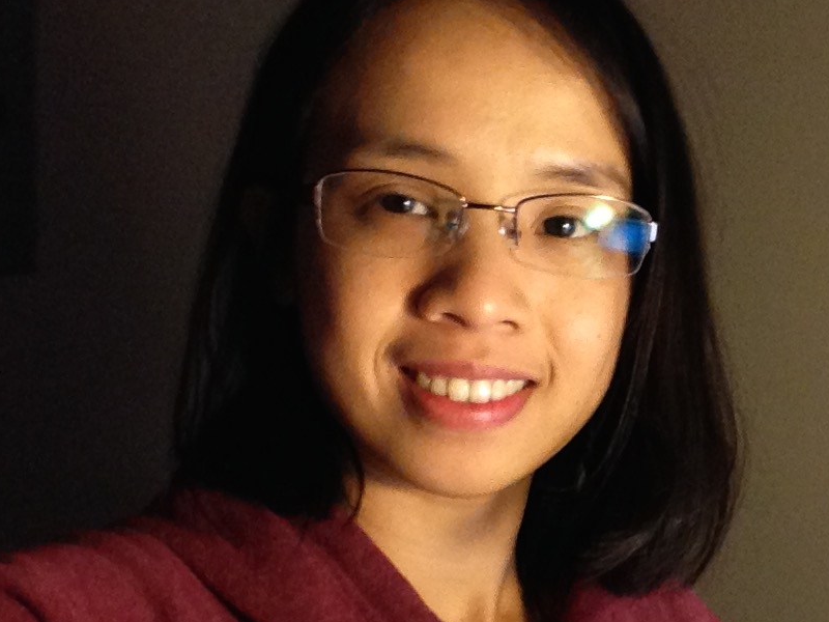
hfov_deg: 33.6
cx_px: 624
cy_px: 396
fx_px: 1341
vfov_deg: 26.0
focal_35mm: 56
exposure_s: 1/24
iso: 250
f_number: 2.4
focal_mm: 2.18
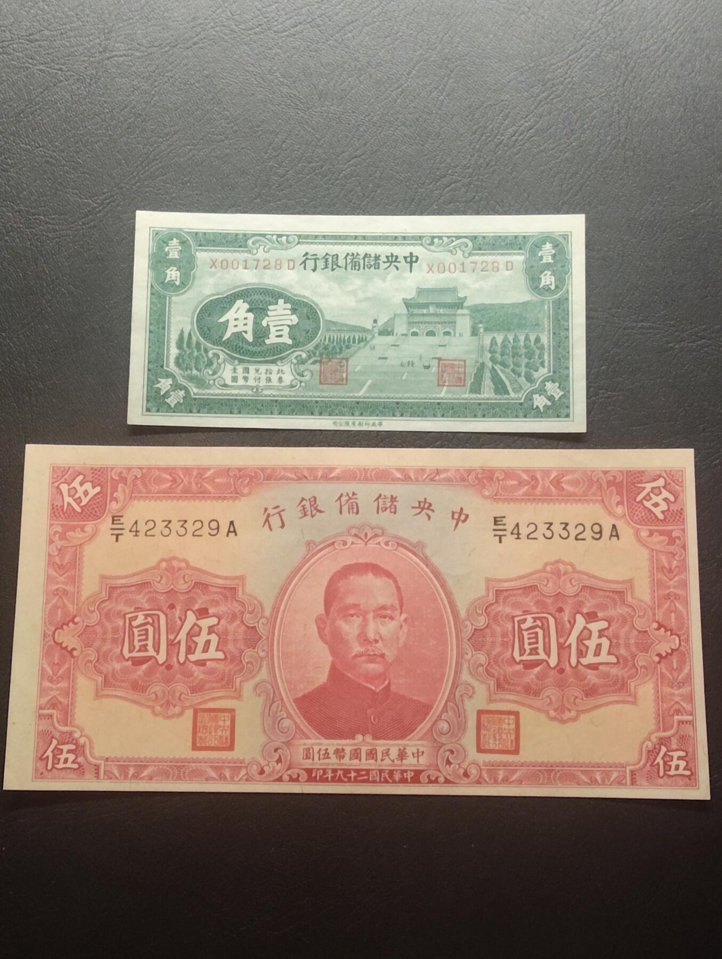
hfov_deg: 29.2
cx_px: 361
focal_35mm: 50
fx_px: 1387
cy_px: 480
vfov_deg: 38.1
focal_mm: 3.42
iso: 640
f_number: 2.2
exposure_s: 1/50
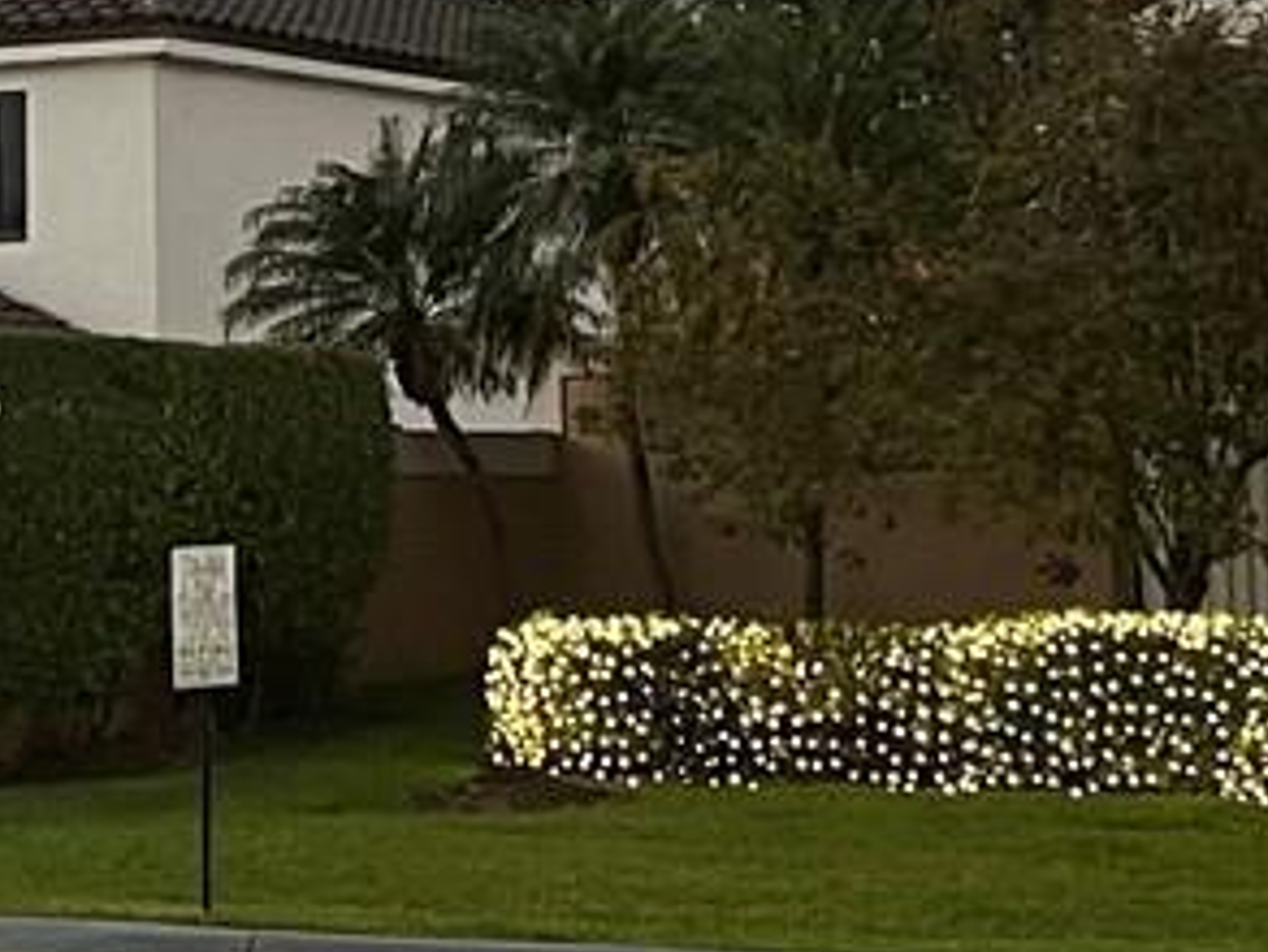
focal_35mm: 142
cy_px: -30
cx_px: 160
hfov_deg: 13.8
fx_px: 5204
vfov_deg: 10.4
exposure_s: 1/60
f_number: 1.5
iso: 100
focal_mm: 5.7
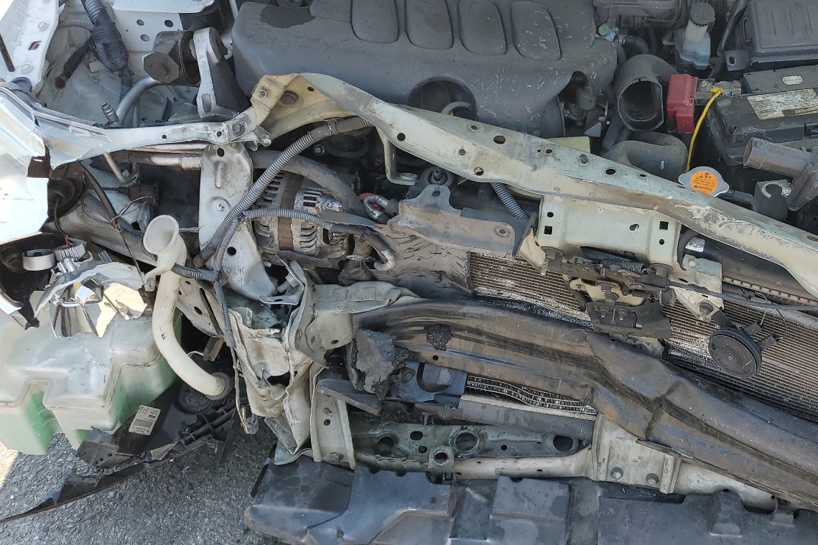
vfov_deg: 34.8
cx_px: 552
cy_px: 189
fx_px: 863
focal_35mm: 38
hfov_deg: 49.7
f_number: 1.5
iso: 50
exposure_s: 1/667
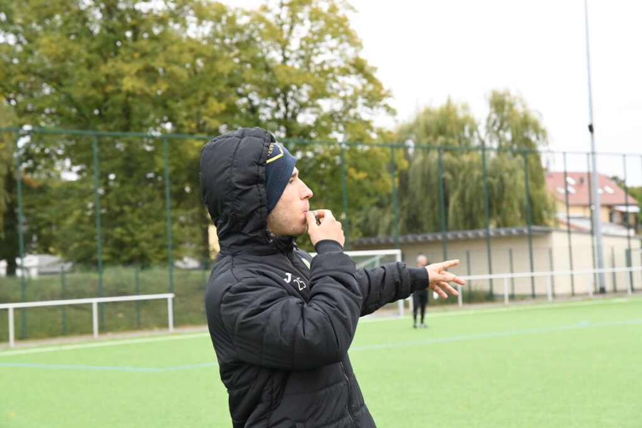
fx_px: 1248
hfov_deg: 28.9
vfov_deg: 19.4
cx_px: 321
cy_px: 214
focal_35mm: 70
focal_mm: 70
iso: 6400
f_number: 5.6
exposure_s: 1/2000
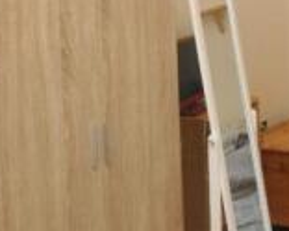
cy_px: -17
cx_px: 402
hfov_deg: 24.4
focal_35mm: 65
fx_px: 556
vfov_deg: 22.3
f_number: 4.5
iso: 800
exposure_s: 1/60
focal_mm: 11
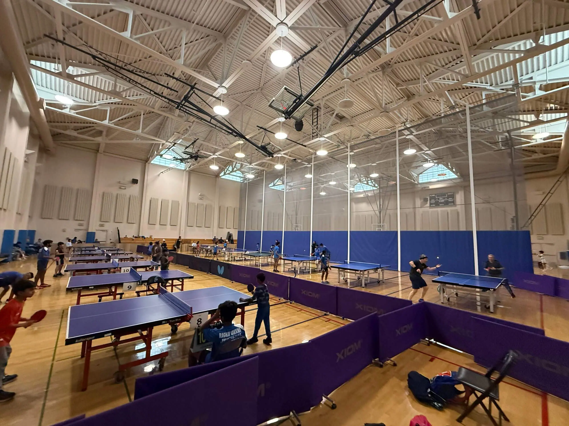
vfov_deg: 85.7
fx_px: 230
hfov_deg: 102.1
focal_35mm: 14
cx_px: 284
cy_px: 213
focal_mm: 2.2
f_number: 2.2
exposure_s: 1/120
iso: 640
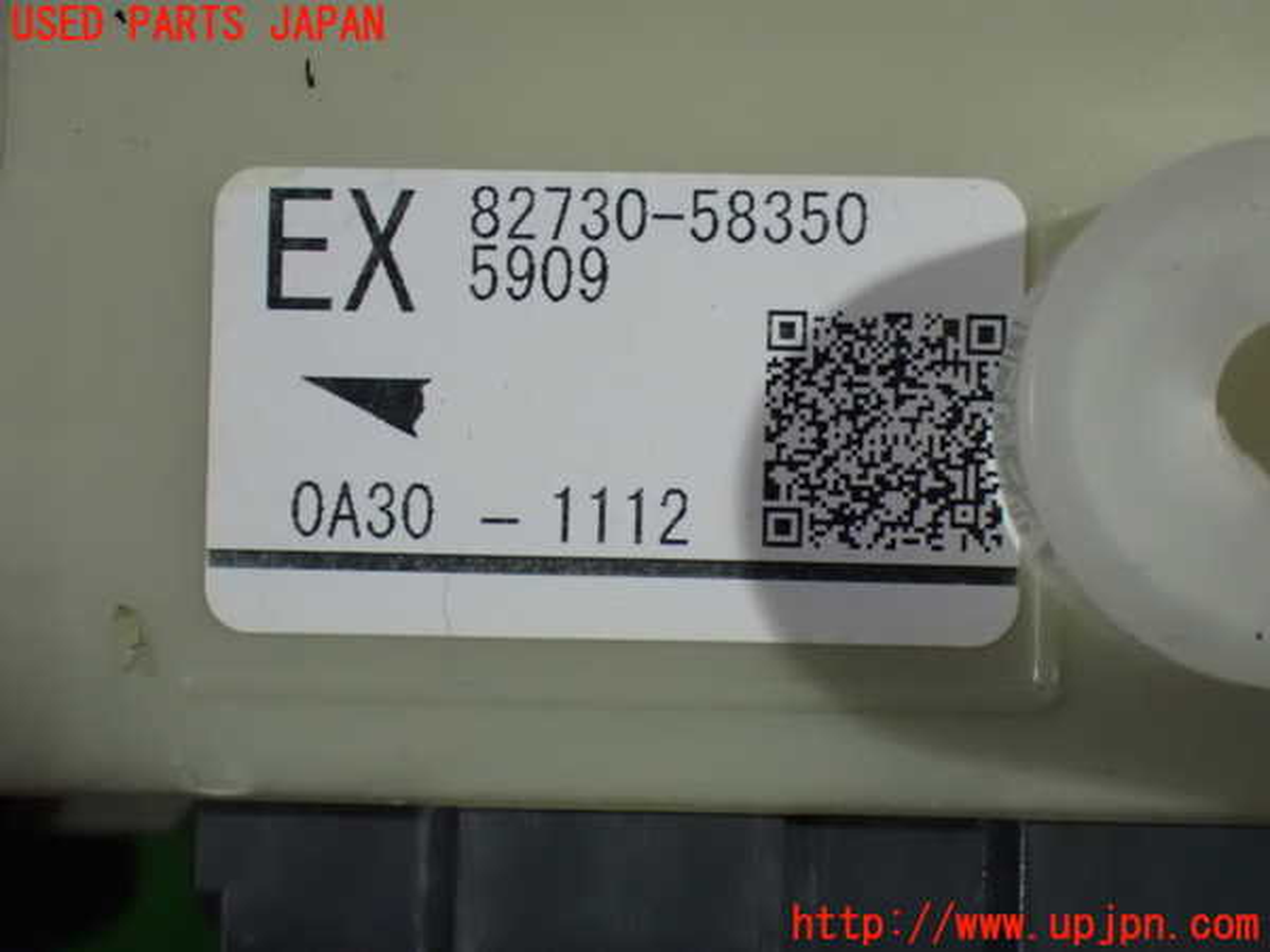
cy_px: 476
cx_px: 635
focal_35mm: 88
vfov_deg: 16.8
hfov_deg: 22.3
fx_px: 3229
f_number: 4.5
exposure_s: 1/80
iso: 1600
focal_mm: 15.66
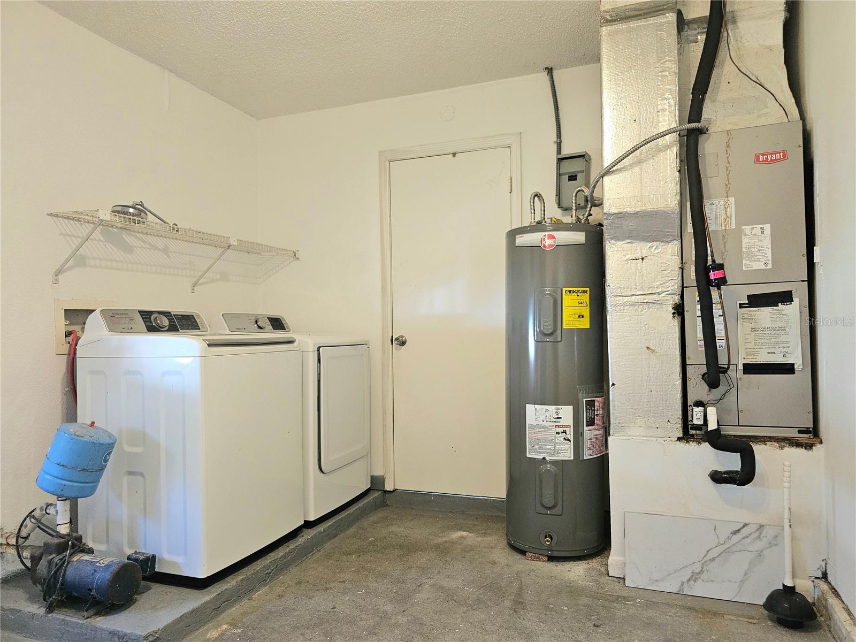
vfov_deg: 58.9
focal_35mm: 23
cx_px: 428
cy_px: 321
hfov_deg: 73.9
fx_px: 569
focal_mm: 6.3
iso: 640
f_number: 1.7
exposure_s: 1/120
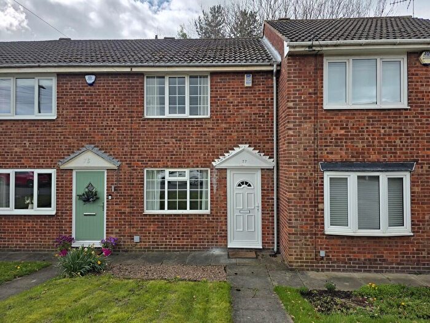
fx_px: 286
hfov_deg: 73.9
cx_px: 215
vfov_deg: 58.9
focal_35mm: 23
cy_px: 162
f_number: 1.7
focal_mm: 6.3
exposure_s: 1/3018
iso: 80
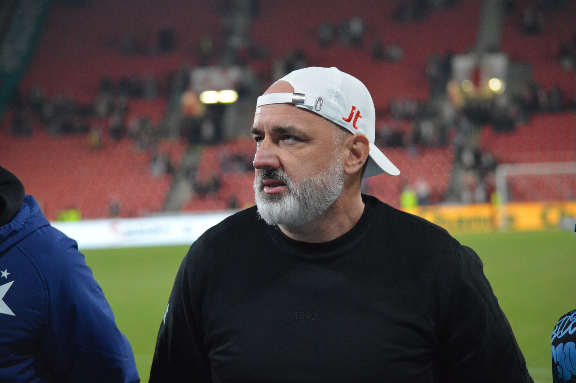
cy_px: 192
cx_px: 288
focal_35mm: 147
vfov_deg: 9.3
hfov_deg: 14.0
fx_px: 2350
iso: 3200
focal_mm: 98
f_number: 4.5
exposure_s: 1/250
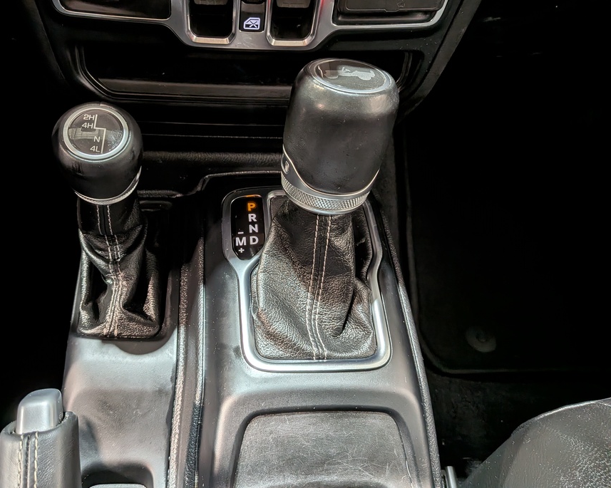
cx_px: 247
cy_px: 217
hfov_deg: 61.7
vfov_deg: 51.4
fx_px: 506
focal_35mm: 28
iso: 30
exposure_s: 1/33.3
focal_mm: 4.53
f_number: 1.7
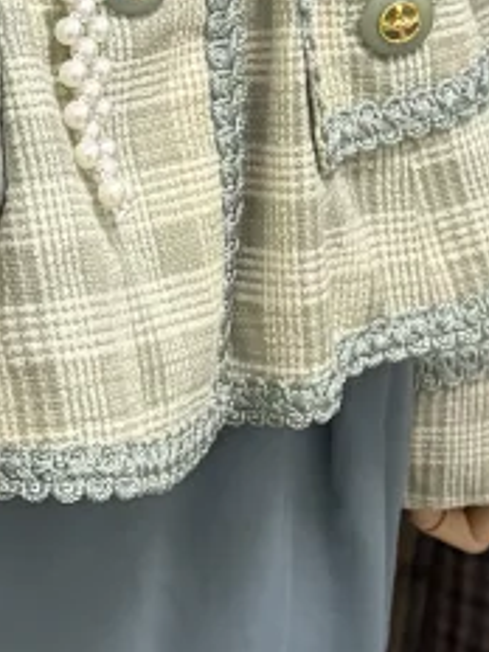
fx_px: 2806
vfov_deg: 13.0
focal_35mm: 149
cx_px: 93
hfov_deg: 9.9
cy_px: -87
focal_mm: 6.76
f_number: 1.78
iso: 500
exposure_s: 1/60
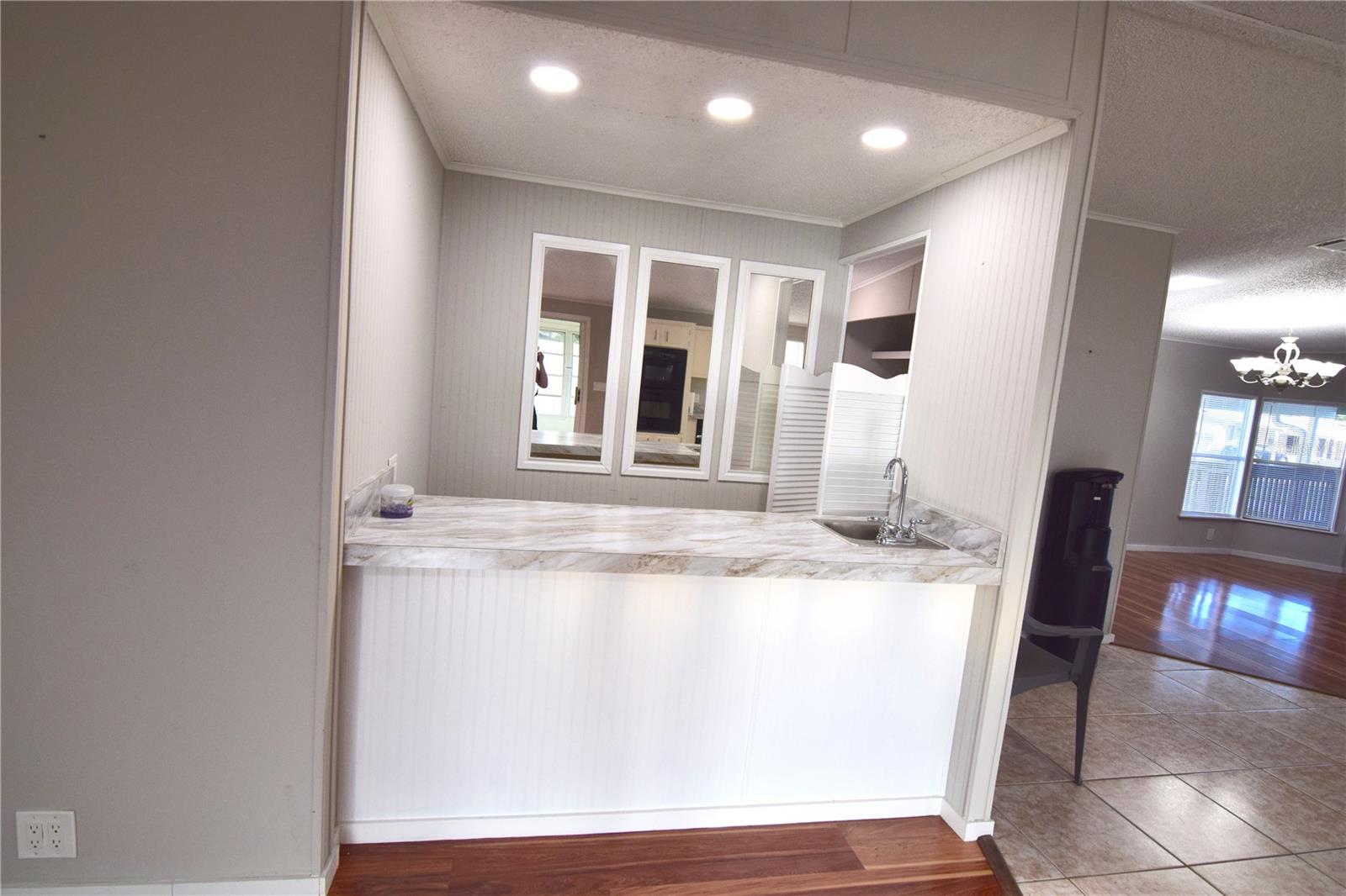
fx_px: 617
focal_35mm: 16
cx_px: 673
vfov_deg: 72.0
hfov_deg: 95.0
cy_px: 448
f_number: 8
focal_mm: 11
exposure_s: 1/80
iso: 400
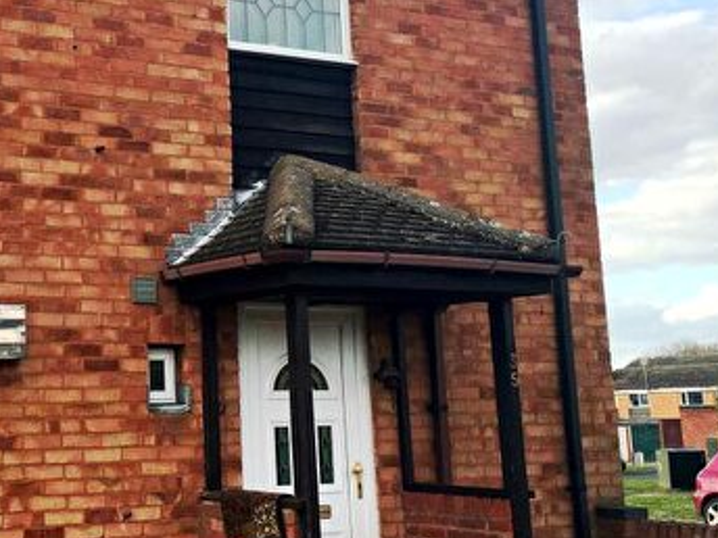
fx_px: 1224
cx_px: 109
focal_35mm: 59
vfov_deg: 24.7
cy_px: 176
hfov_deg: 31.5
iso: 25
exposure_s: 1/541
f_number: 2.2
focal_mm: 4.15
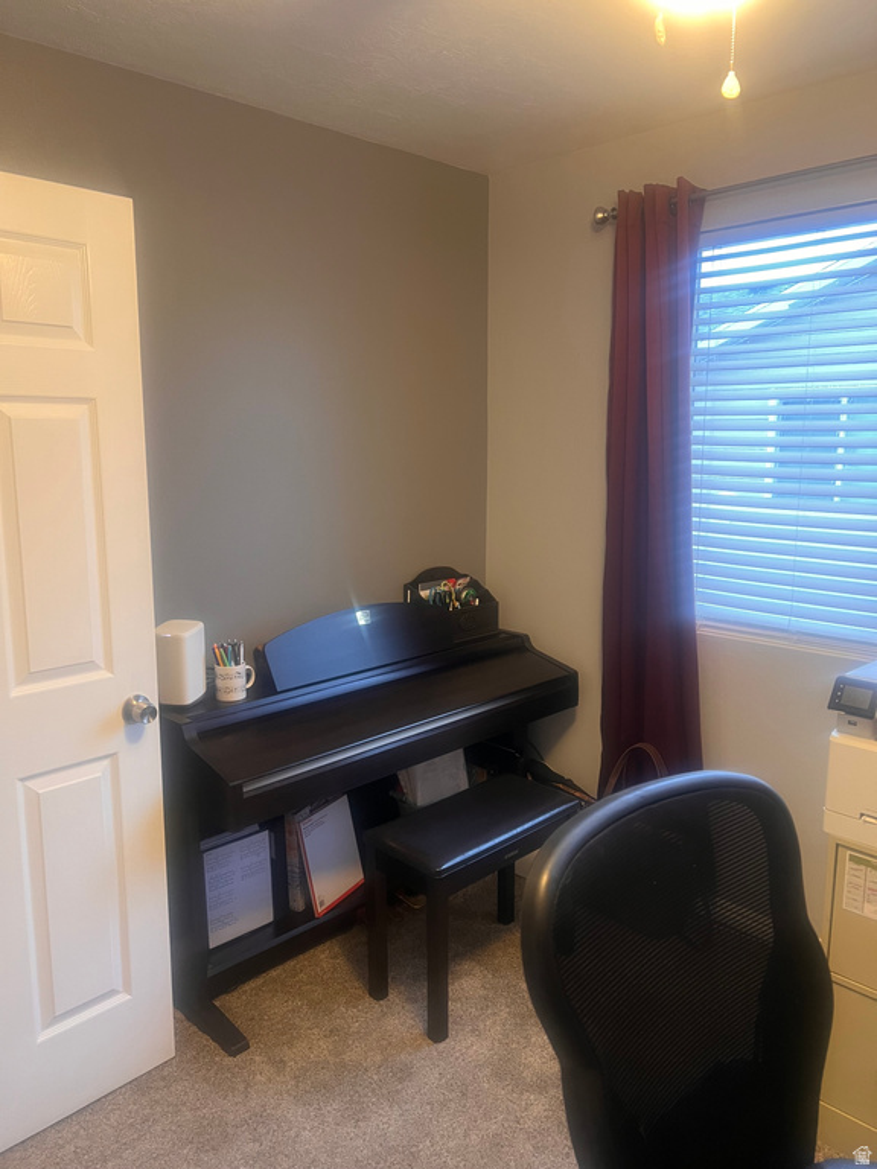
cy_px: 584
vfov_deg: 67.3
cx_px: 438
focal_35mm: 26
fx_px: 878
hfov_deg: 53.1
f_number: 1.5
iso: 250
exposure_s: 1/60
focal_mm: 5.7
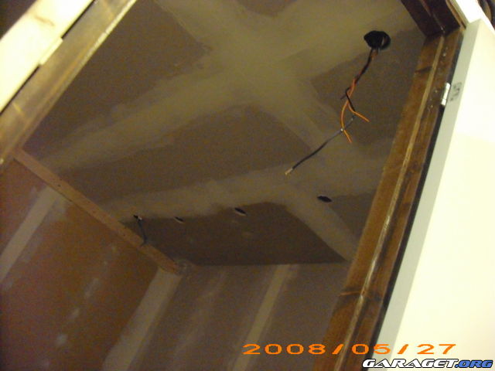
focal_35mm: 37
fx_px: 529
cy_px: 186
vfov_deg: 38.7
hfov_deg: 50.1
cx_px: 248
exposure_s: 1/8
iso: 1250
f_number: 2.7
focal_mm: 6.2
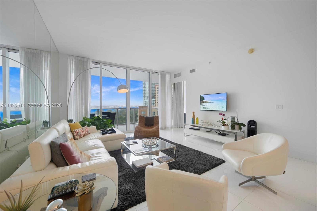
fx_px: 123
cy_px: 106
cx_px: 158
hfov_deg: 104.3
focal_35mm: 14
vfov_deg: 81.2
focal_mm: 14
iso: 100
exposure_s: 1/5
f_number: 9
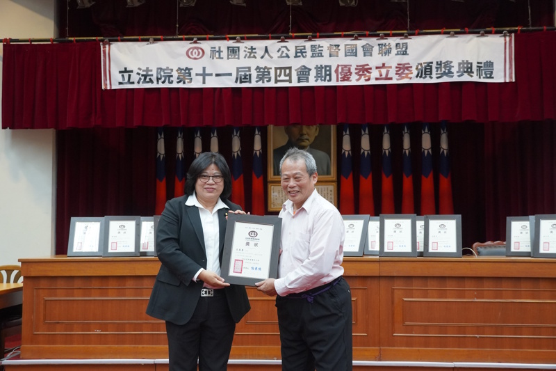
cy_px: 186
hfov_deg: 45.0
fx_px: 672
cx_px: 278
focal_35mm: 44
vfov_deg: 30.8
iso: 2000
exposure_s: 1/160
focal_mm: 29
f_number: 4.5
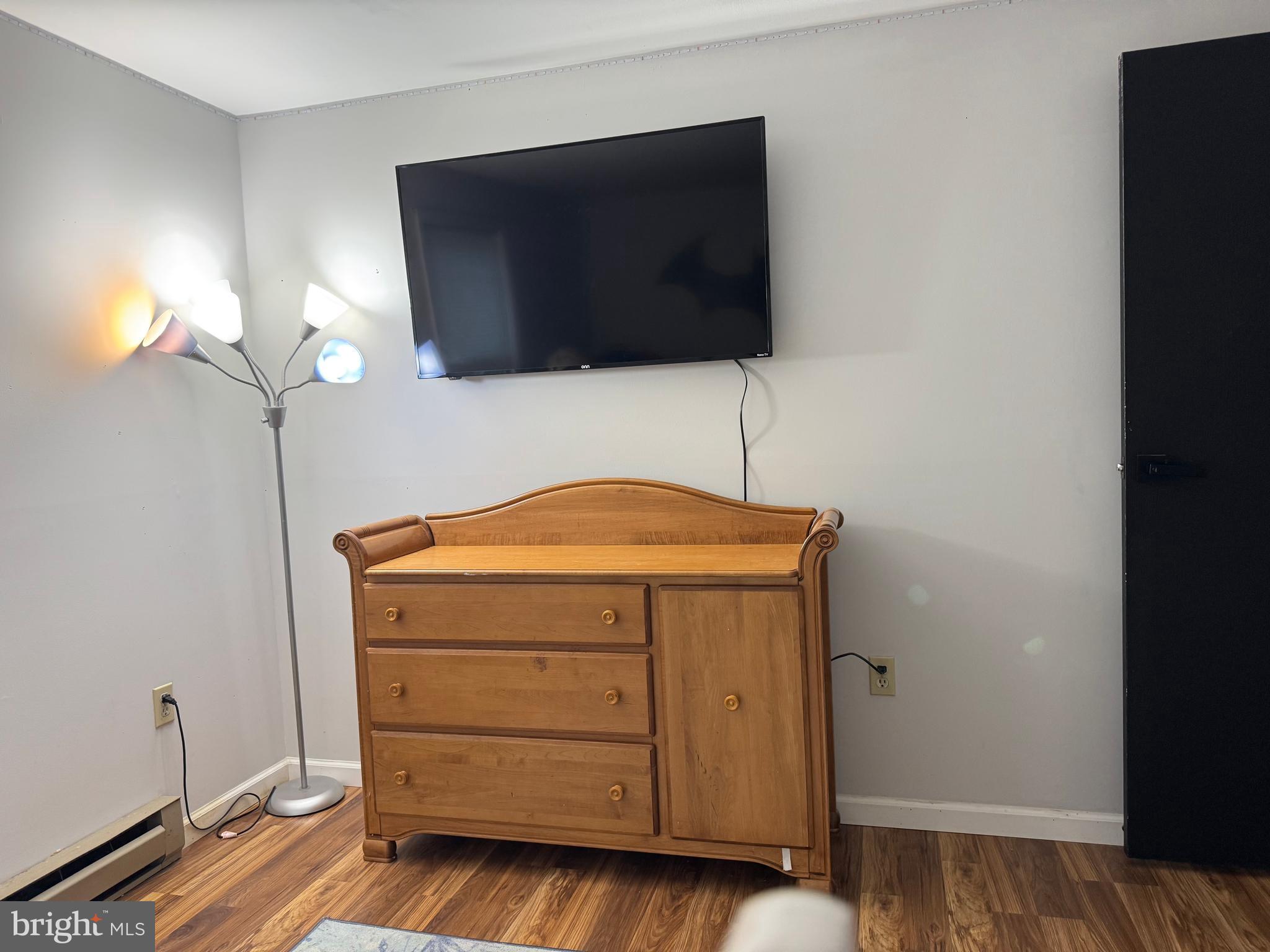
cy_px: 476
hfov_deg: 71.6
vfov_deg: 56.8
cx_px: 635
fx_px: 881
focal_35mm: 24
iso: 200
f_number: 1.78
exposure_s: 1/120
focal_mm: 6.76
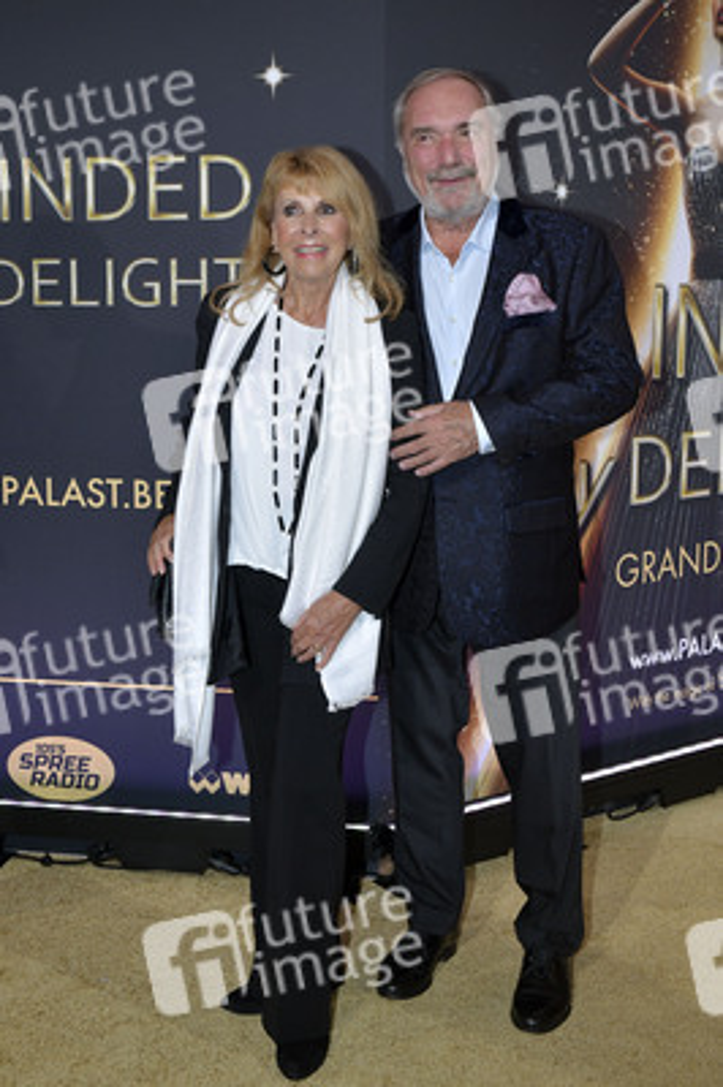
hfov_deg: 31.8
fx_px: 1267
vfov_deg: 46.4
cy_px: 544
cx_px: 362
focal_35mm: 42
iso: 1250
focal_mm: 42
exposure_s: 1/250
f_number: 6.3
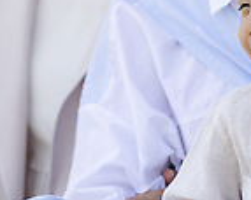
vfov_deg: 2.9
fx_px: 3895
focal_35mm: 525
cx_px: 175
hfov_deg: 3.7
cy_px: -65
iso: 100
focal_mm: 200
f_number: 2.8
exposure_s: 1/640
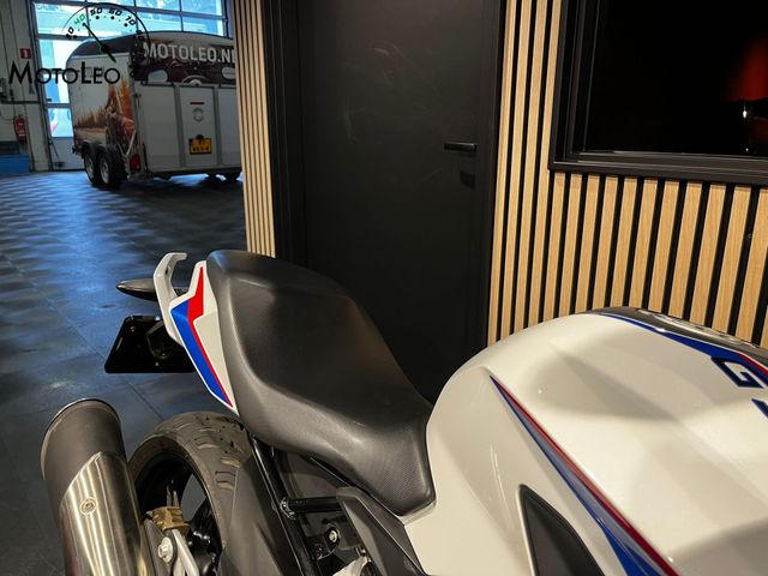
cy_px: 288
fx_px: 577
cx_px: 384
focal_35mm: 26
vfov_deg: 53.1
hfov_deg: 67.3
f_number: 1.6
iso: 80
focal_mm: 5.1
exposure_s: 1/50
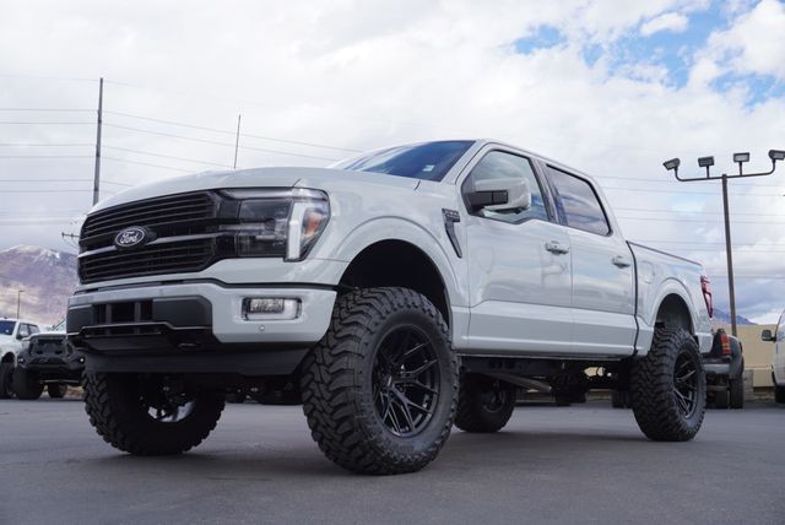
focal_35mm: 39
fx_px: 851
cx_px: 392
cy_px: 262
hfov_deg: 49.5
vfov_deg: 34.3
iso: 100
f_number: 7.1
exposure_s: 1/160
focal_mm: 26
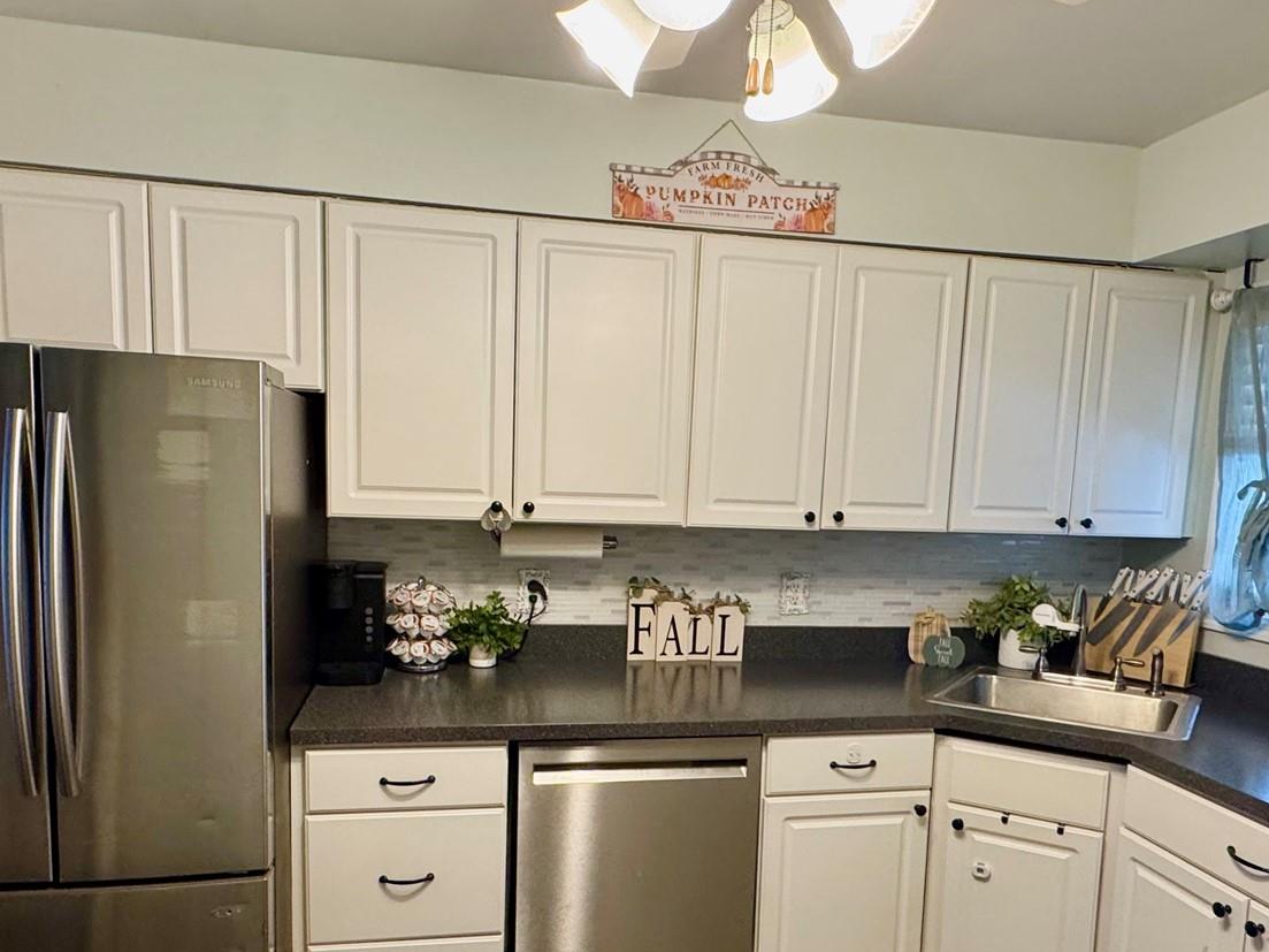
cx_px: 663
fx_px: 953
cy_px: 588
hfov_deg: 67.3
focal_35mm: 26
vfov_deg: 52.5
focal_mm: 2.22
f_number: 2.2
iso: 320
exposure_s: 1/60
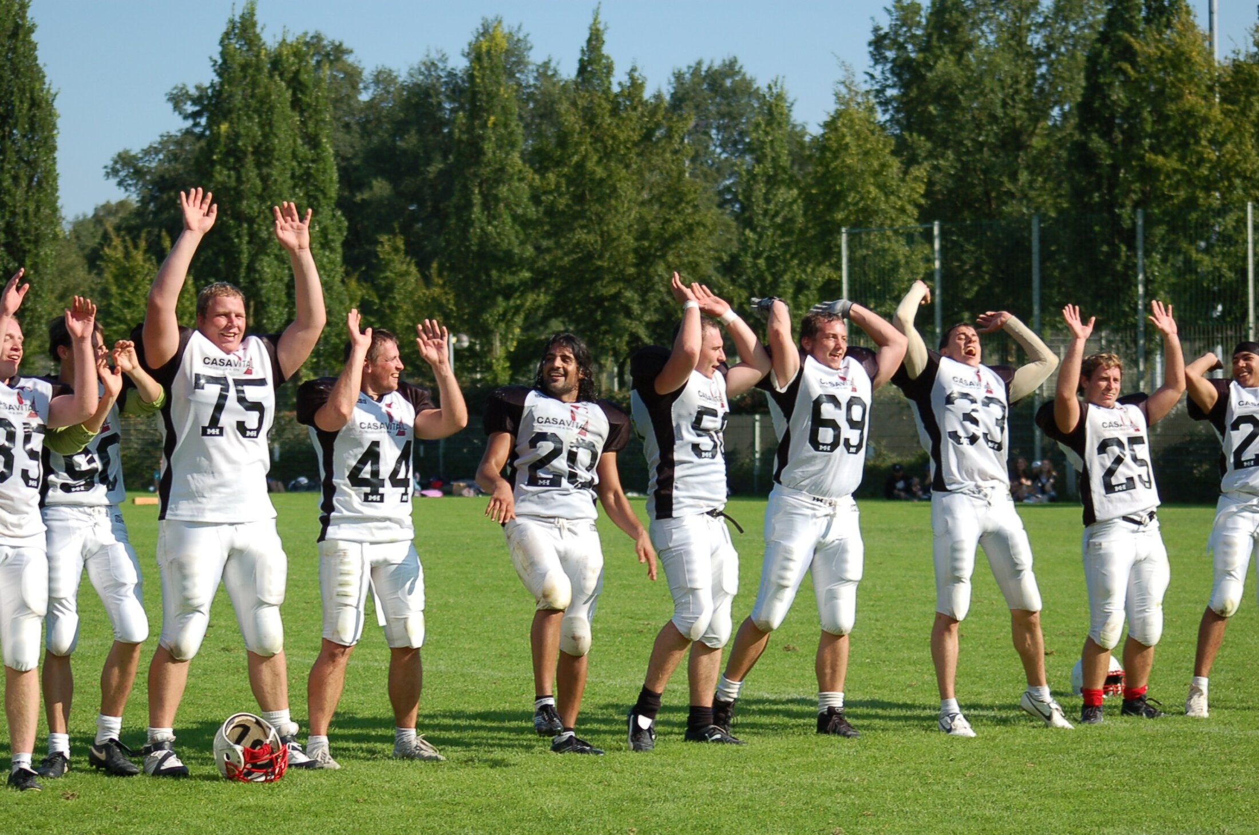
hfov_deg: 19.5
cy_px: 418
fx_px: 3665
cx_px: 630
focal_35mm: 105
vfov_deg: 13.0
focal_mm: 70
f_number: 5
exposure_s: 1/1250
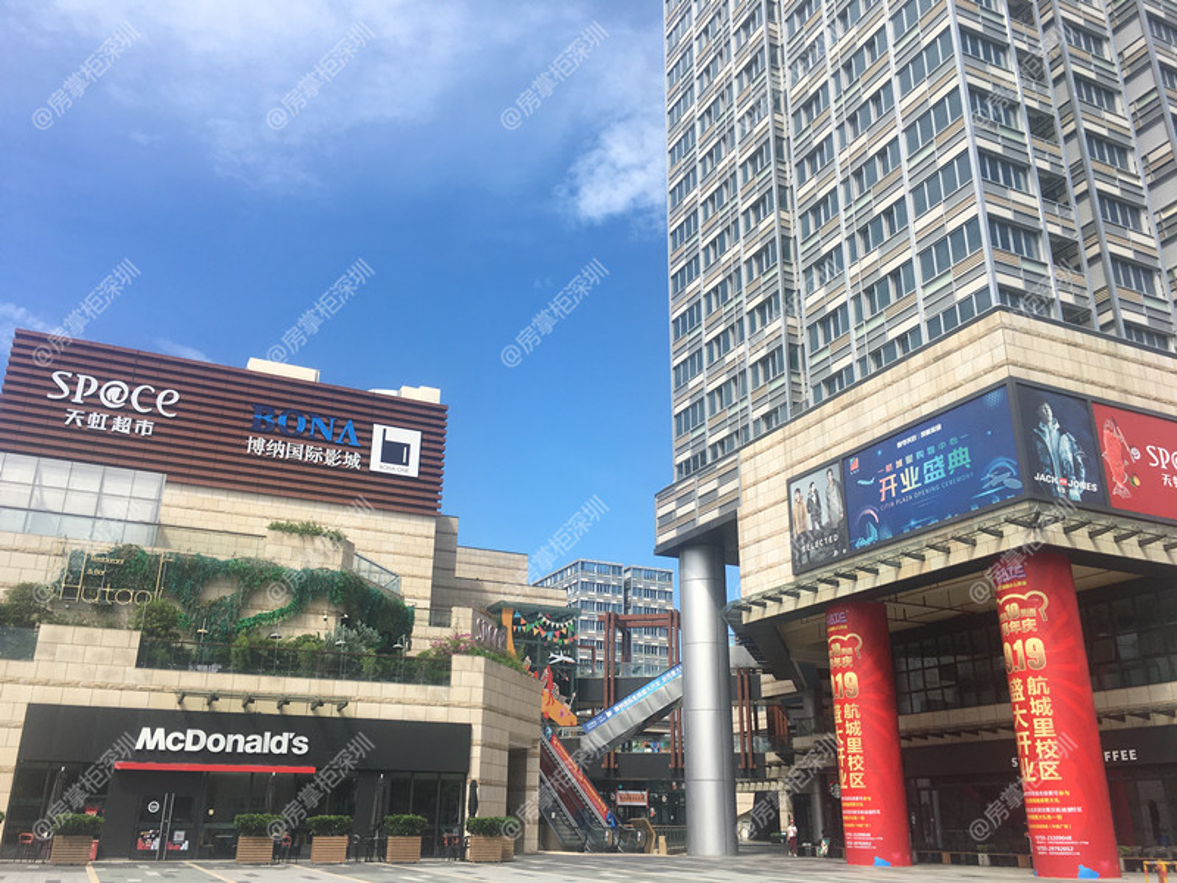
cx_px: 588
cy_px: 442
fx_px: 986
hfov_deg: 61.7
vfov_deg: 48.2
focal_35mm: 29
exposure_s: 1/1261
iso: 25
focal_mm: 4.15
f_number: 2.2
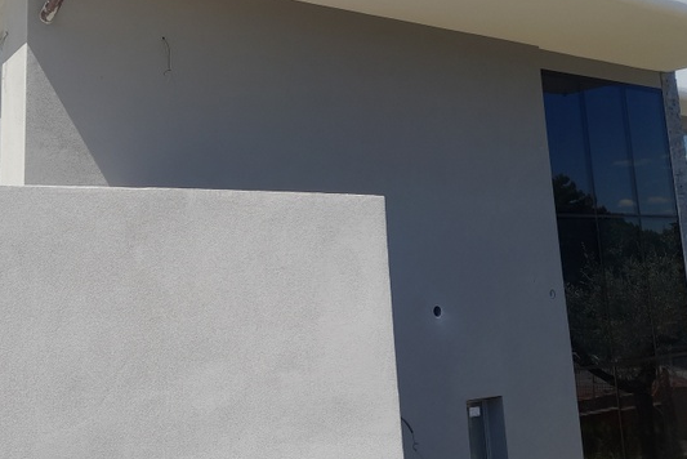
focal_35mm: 39
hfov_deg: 49.1
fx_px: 745
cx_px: 260
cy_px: 122
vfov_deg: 33.7
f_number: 2
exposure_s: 1/612
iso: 20
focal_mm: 4.6
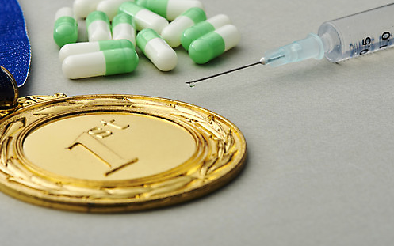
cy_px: 89
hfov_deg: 16.2
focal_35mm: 129
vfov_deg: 10.2
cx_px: 168
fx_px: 1386
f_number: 20
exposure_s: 1/125
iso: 100
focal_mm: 105
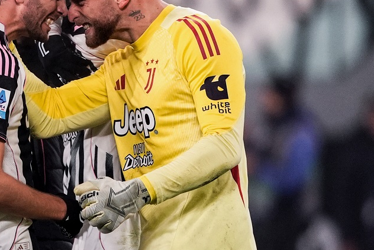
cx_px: 37
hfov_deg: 2.7
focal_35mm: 759
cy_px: 97
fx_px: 7888
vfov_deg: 1.8
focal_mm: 400
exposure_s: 1/2000
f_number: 2.8
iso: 2000
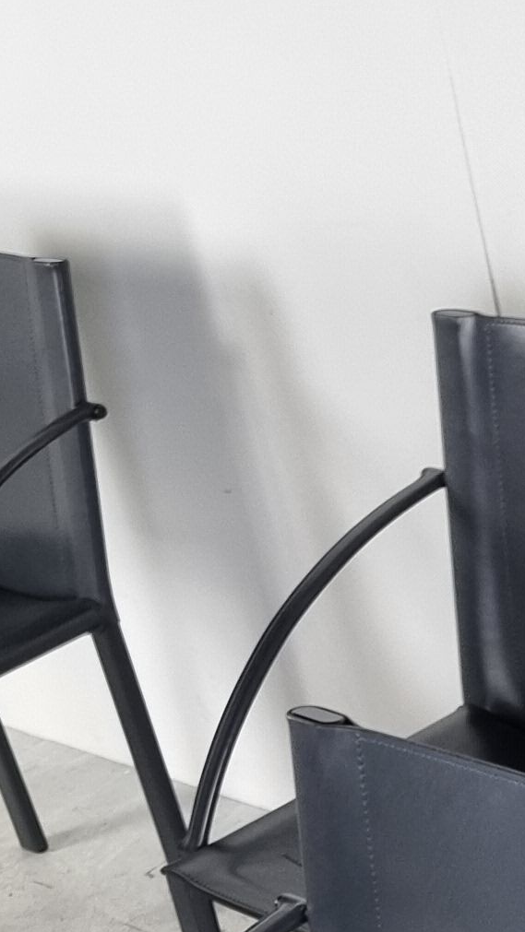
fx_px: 2795
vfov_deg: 17.4
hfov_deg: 10.7
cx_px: 471
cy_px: 1302
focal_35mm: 113
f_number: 1.8
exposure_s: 1/100
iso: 160
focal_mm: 5.4
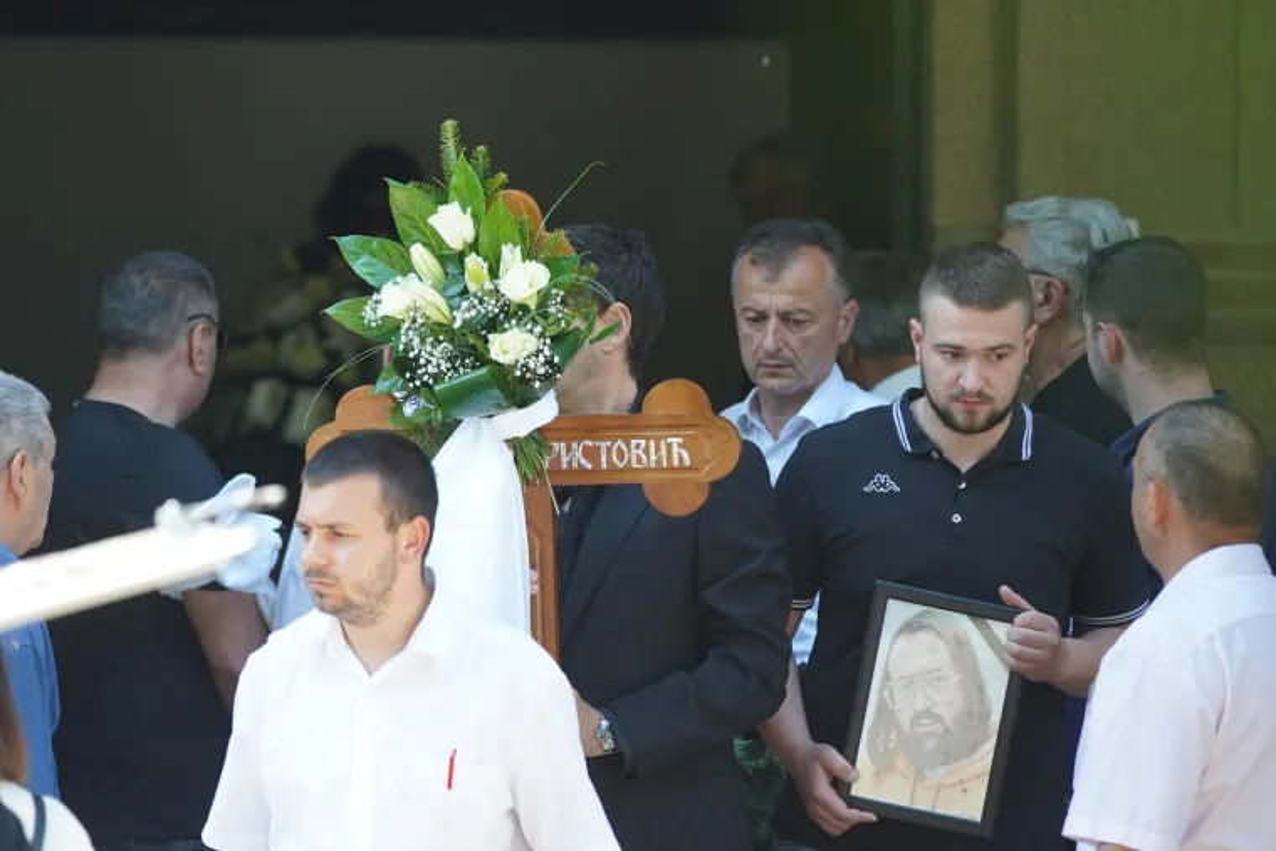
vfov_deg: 5.5
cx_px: 638
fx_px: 8933
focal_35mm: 252
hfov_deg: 8.2
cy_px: 426
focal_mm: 168
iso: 640
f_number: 2.8
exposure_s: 1/500
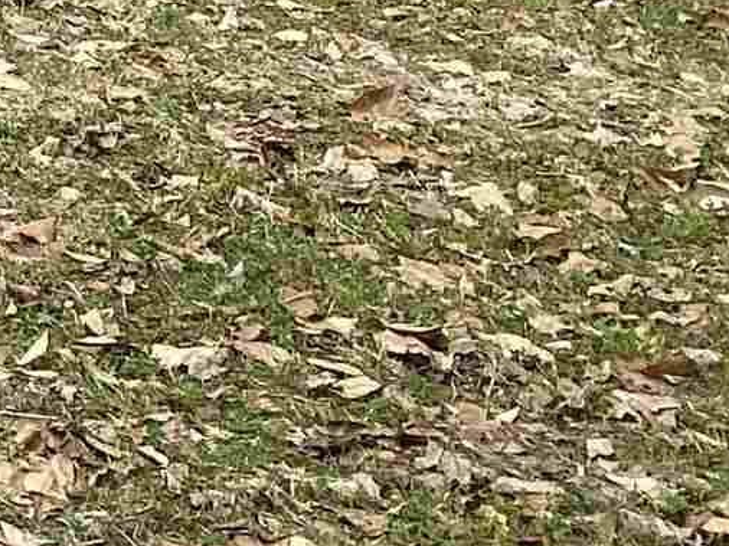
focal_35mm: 158
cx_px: -1204
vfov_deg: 8.2
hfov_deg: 10.3
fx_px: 3326
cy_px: -985
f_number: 1.8
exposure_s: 1/2571
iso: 32
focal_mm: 4.25
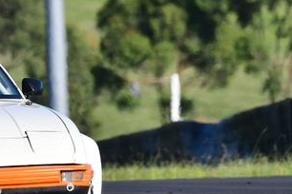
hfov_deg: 1.1
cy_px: 112
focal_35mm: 1963
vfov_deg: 0.7
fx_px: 15921
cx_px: -67
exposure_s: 1/640
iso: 500
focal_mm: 500
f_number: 11
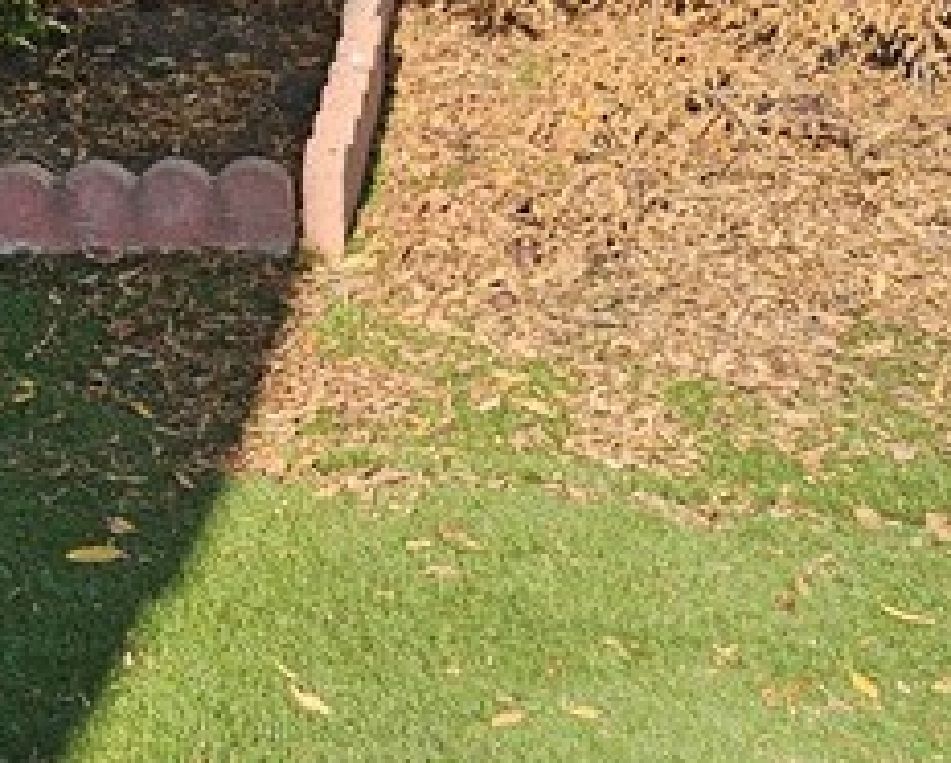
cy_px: -98
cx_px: 152
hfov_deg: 19.1
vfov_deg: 15.1
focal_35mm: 99
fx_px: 2789
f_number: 1.7
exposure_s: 1/501
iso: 10
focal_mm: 6.3
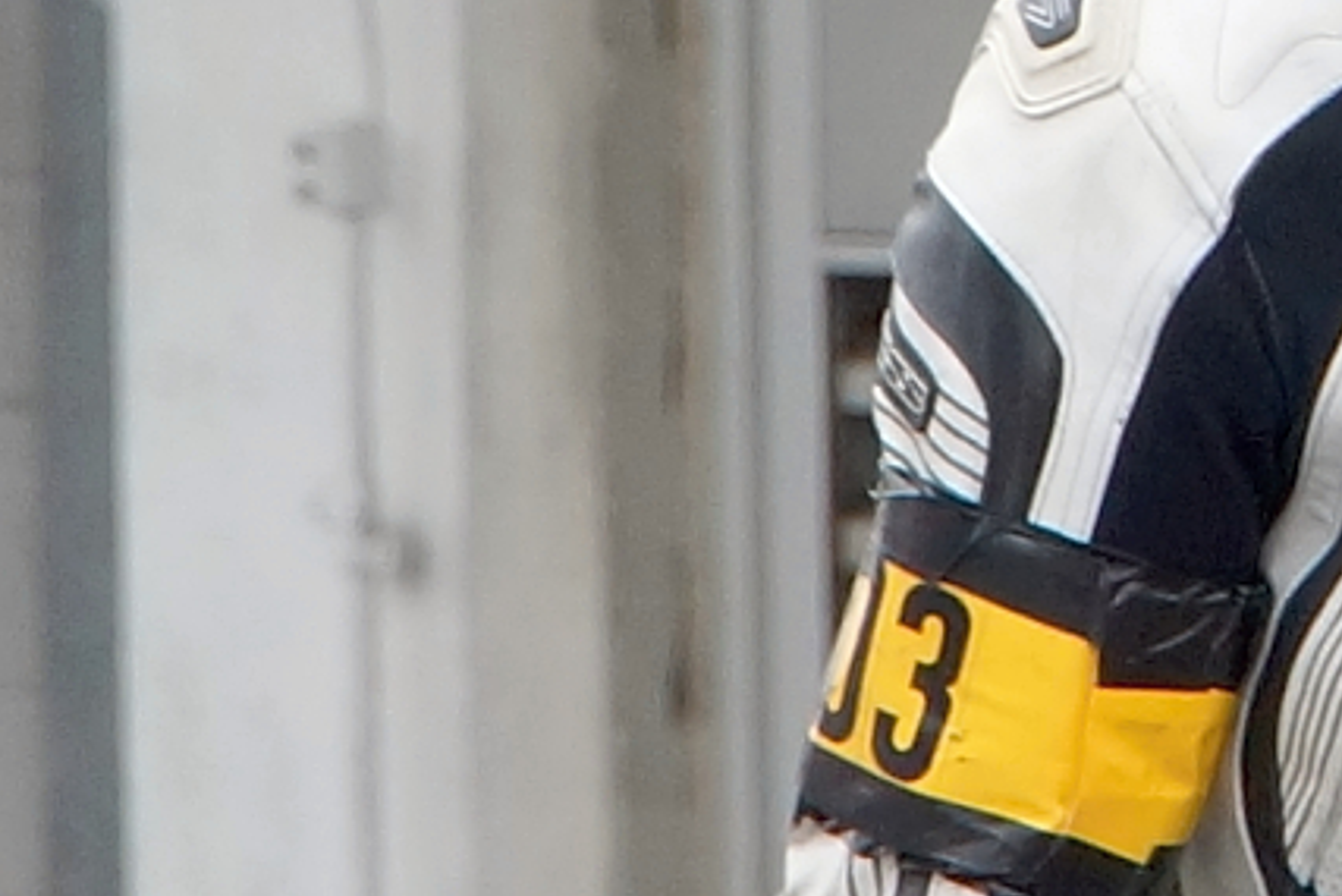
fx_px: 28265
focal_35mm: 758
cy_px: -242
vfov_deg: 1.8
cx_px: 1769
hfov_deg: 2.7
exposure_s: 1/160
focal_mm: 180
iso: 400
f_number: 10
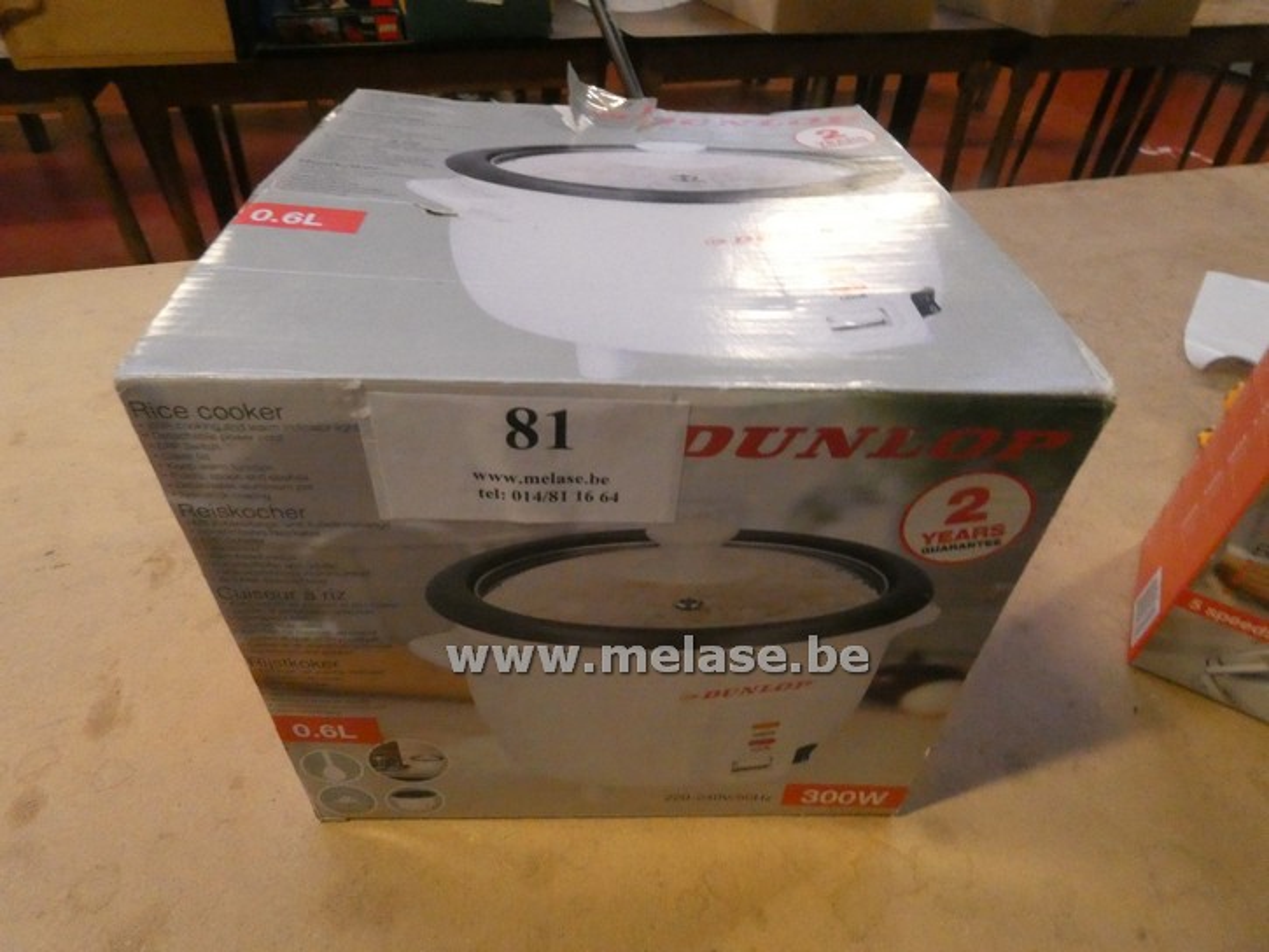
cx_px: 634
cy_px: 476
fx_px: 733
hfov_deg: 81.7
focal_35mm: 20
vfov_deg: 66.0
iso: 1600
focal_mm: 3.6
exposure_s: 1/20
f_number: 8
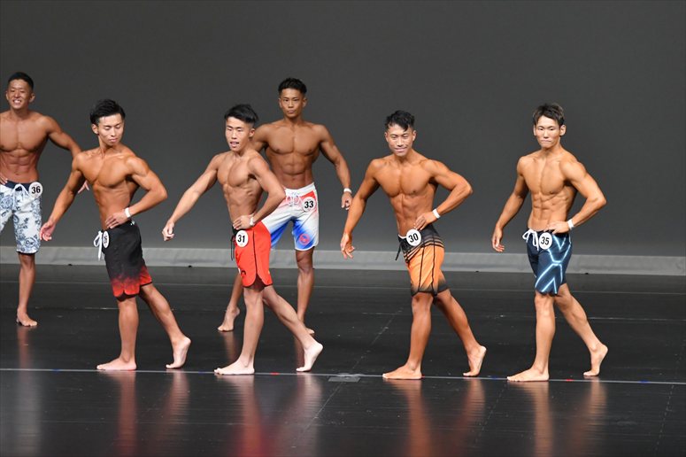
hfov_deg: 8.6
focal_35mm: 240
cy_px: 228
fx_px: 4571
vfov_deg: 5.7
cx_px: 343
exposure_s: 1/400
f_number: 5.6
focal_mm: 160
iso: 4000
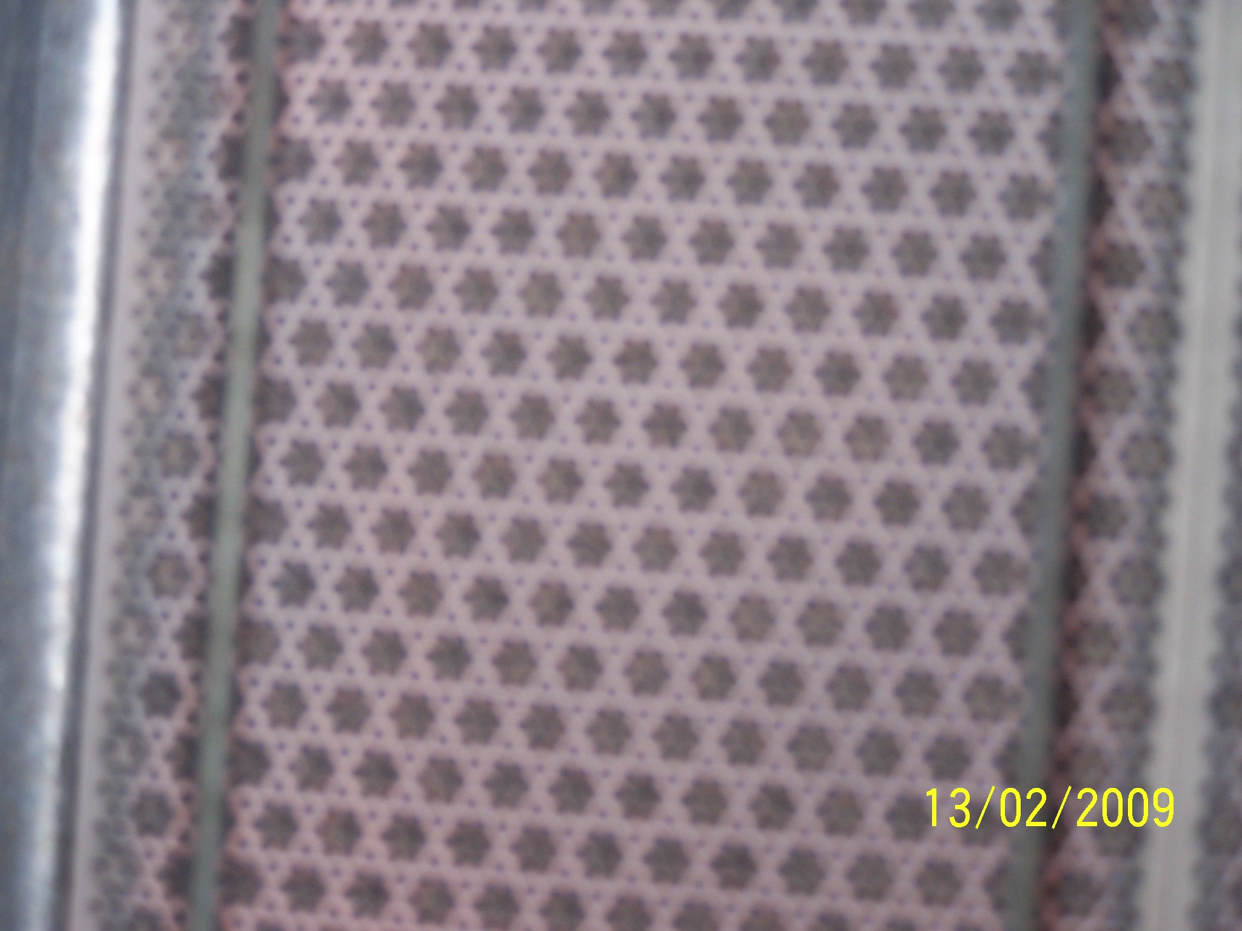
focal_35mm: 139
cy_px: 466
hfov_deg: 14.2
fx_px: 4987
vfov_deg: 10.7
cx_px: 621
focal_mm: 23.1
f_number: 3.2
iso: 80
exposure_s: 1/90
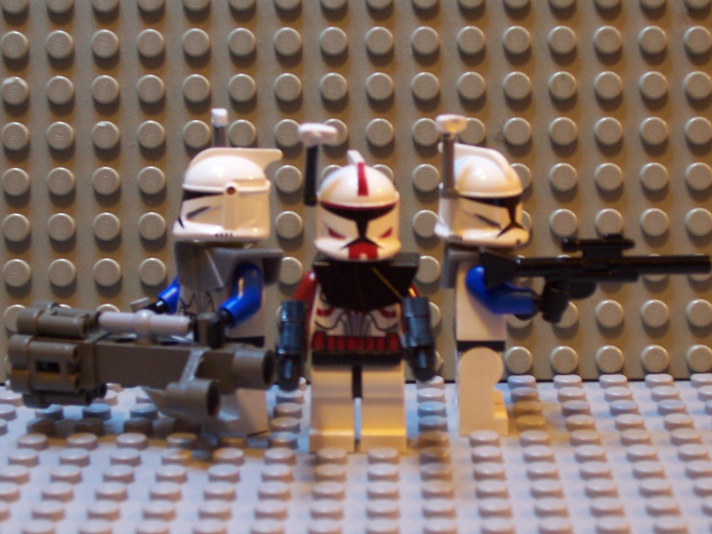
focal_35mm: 93
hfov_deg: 21.1
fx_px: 1913
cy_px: 308
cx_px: 368
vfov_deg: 15.9
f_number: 4
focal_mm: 10.8
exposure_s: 1/4
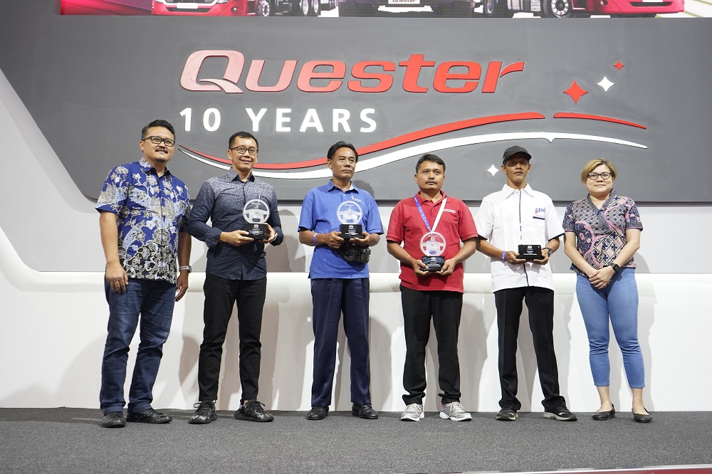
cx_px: 356
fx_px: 593
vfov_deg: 43.6
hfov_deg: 61.9
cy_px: 237
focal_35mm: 30
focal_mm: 30
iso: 2000
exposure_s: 1/100
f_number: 5.6
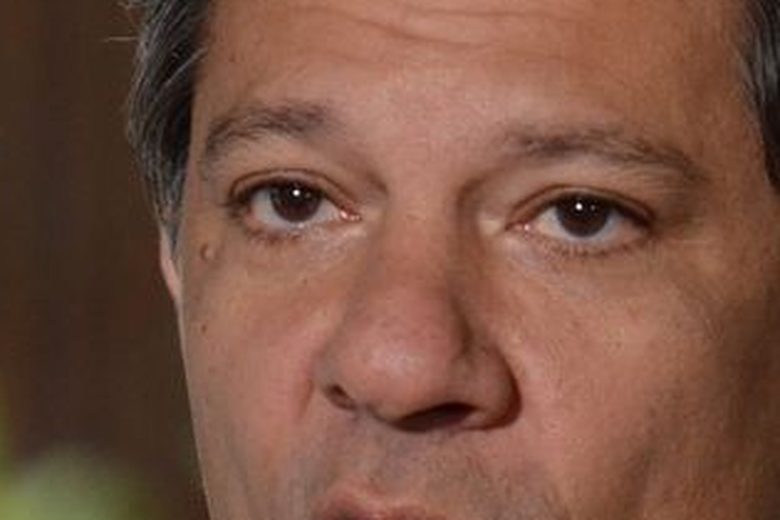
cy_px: 409
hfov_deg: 2.7
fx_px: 16444
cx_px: 470
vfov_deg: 1.8
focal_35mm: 759
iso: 1600
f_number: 3.2
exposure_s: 1/125
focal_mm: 140
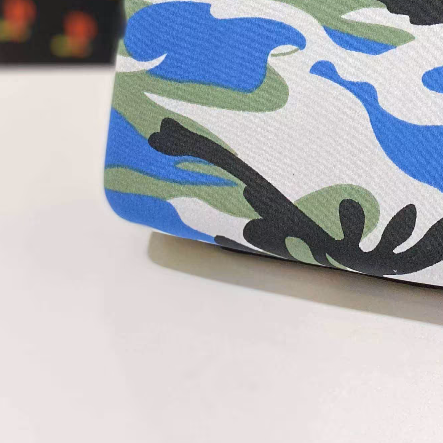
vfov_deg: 21.9
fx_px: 1014
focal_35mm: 70
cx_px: 439
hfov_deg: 23.6
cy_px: -149
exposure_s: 1/50
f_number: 1.8
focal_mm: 4.25
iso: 160
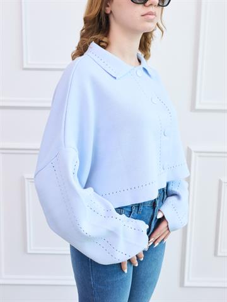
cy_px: 151
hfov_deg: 30.9
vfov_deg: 40.4
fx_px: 411
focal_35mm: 47
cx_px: 114
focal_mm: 22
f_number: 5.6
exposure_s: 1/100
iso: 500
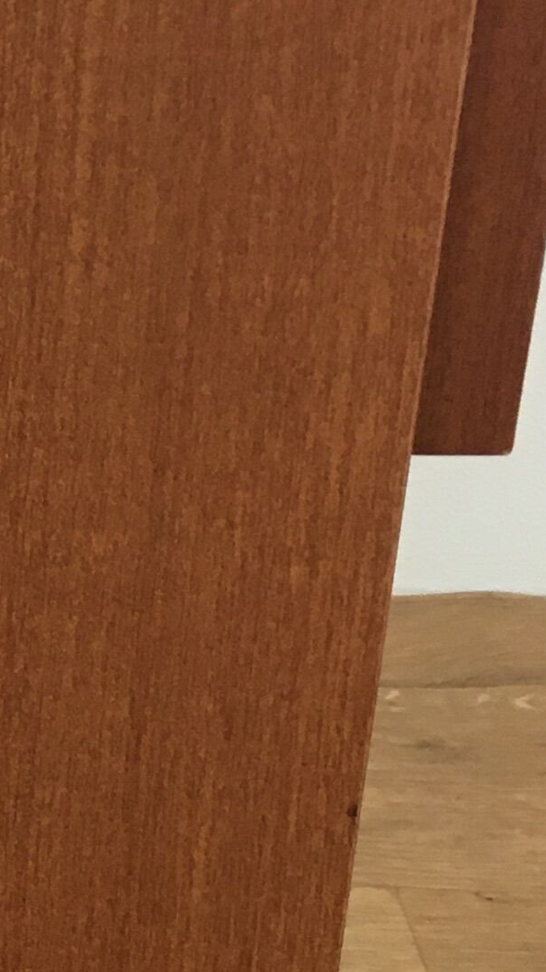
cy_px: 791
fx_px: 3039
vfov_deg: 18.0
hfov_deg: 9.4
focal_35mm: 118
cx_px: -646
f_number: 2.2
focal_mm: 4.15
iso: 50
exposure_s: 1/33
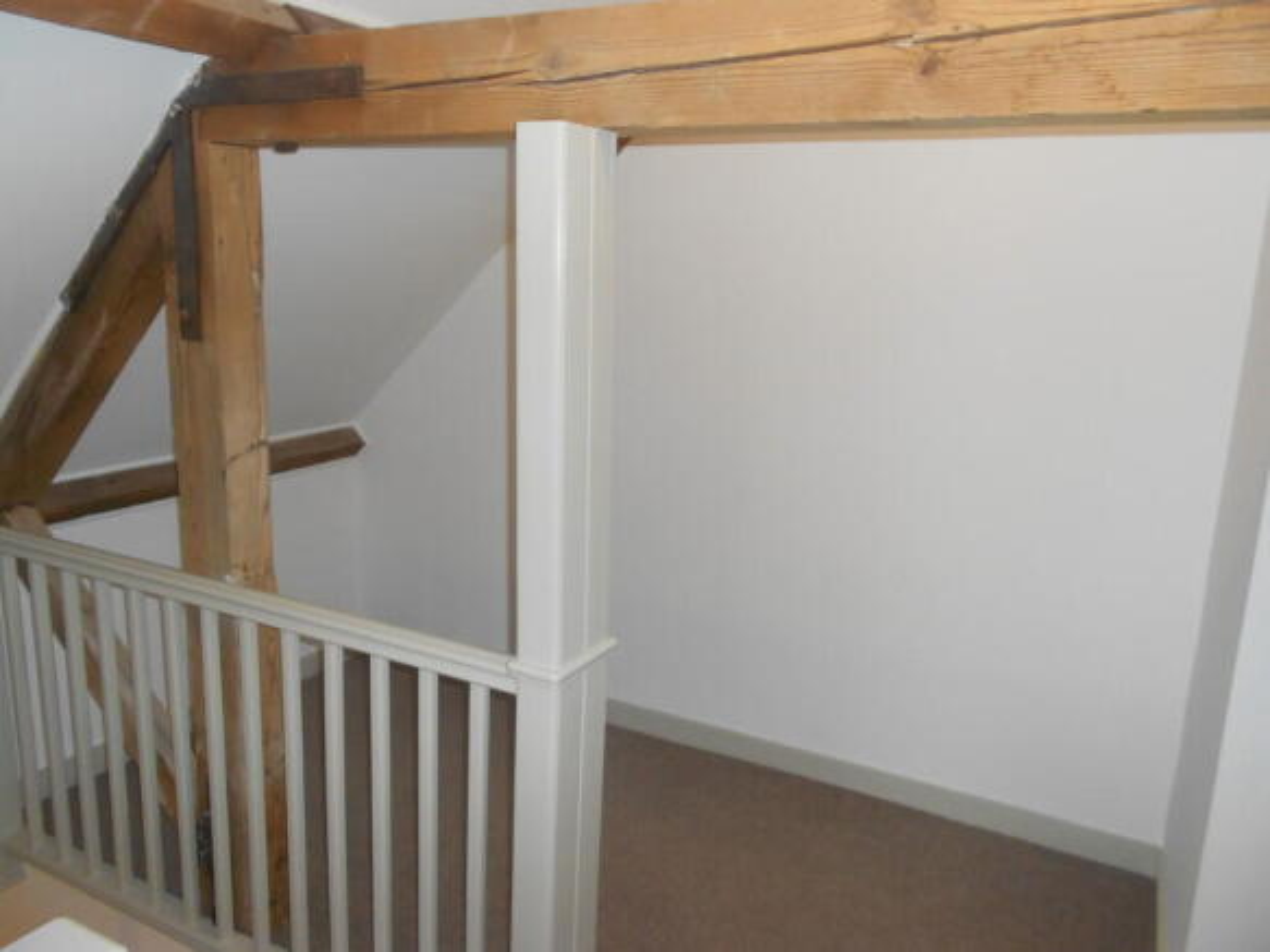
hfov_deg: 67.3
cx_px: 635
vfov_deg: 53.0
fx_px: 954
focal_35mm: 26
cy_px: 476
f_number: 3.2
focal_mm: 4.6
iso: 200
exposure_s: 1/25
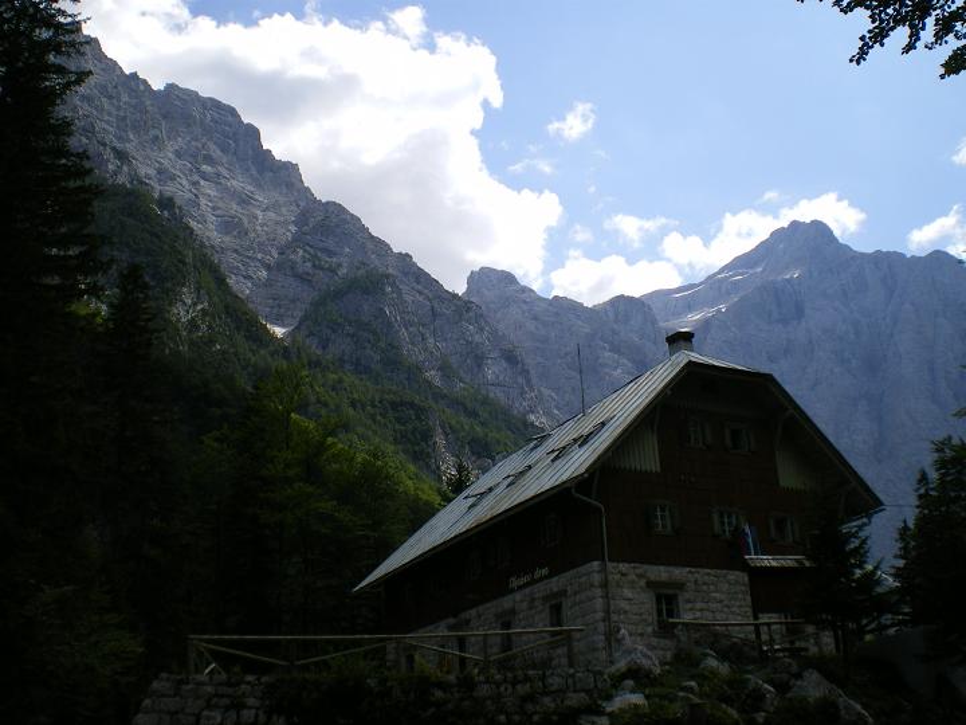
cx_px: 483
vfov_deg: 37.7
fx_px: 1060
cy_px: 362
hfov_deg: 49.0
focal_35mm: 38
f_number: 4.6
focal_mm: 6.3
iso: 64
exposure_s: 1/500
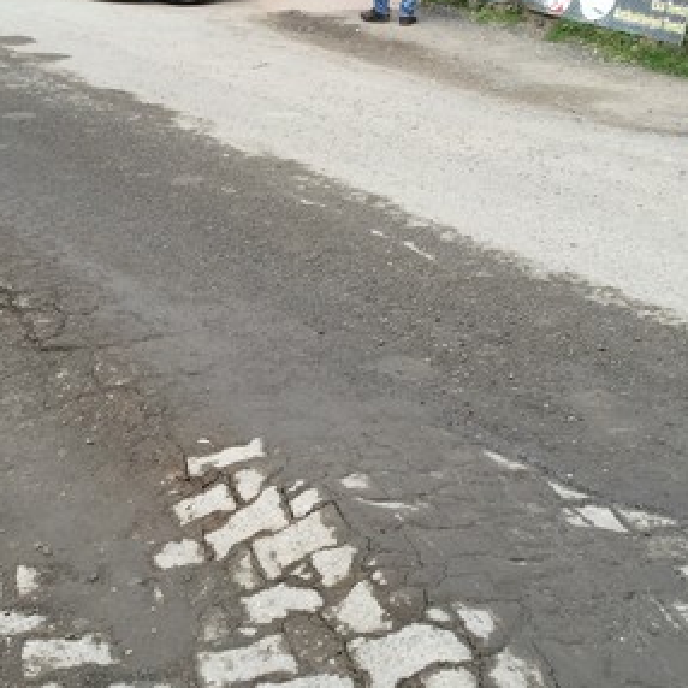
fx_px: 1349
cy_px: 414
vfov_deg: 28.5
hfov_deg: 28.2
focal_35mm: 60
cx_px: 168
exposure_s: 1/50
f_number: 2.2
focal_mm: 4.15
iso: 32
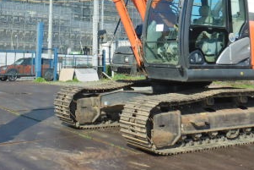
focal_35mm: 53
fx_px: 374
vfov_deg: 23.9
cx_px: 73
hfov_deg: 36.9
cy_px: -16
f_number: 4.1
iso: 125
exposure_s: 1/800
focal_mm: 4.3
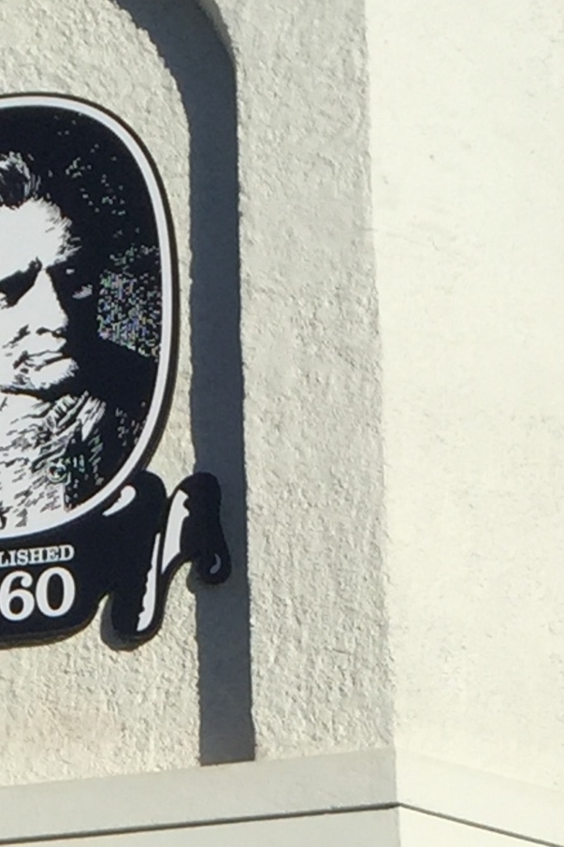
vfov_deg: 12.8
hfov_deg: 9.0
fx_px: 3526
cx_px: -99
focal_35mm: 150
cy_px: 1365
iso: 32
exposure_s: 1/3968
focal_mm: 4.15
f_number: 2.2
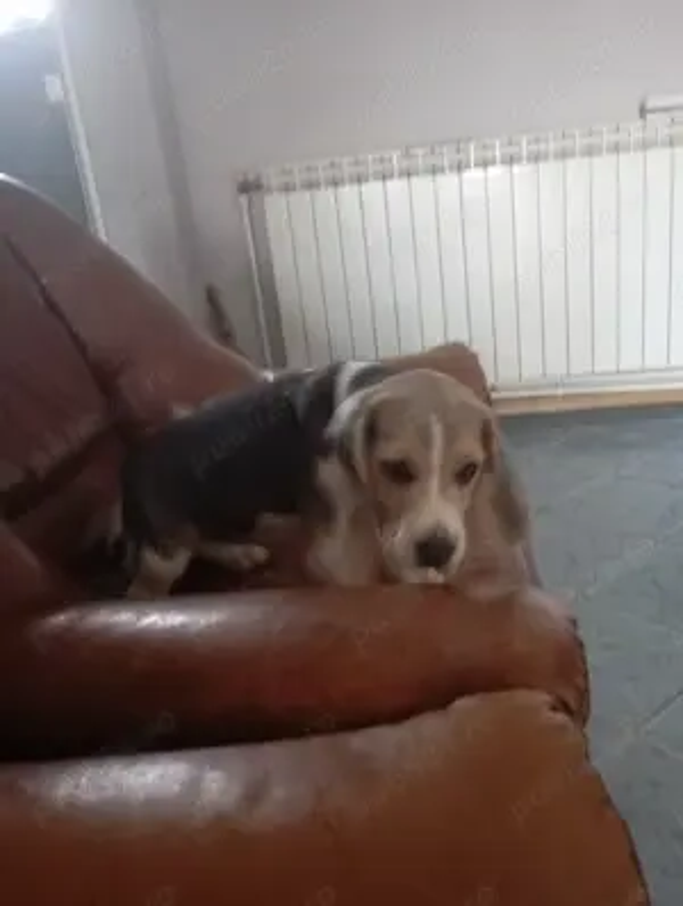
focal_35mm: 28
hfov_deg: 49.9
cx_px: 342
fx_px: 734
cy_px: 453
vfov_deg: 63.4
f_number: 1.8
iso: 1433
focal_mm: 4.27
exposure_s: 1/20
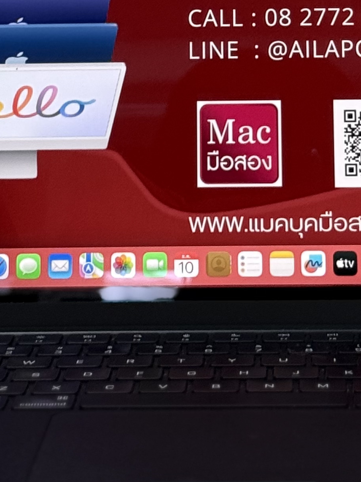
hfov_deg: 9.3
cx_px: 244
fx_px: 2226
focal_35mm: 160
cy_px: -232
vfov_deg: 11.8
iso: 160
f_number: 1.78
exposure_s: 1/60
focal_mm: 6.76
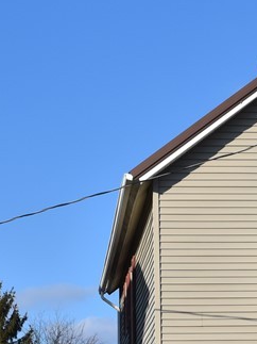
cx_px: 126
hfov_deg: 10.5
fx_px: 1393
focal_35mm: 141
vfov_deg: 13.9
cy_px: 329
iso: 200
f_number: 10
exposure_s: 1/400
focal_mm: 29
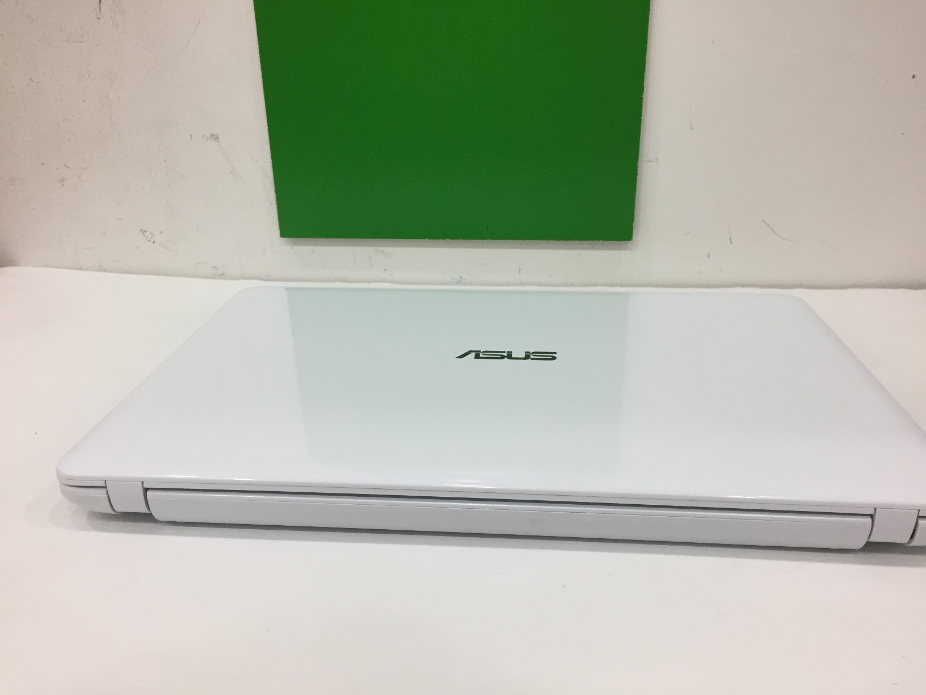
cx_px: 463
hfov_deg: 61.7
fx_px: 776
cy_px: 348
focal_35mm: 29
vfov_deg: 48.2
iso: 50
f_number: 2.2
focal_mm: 4.15
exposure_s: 1/33
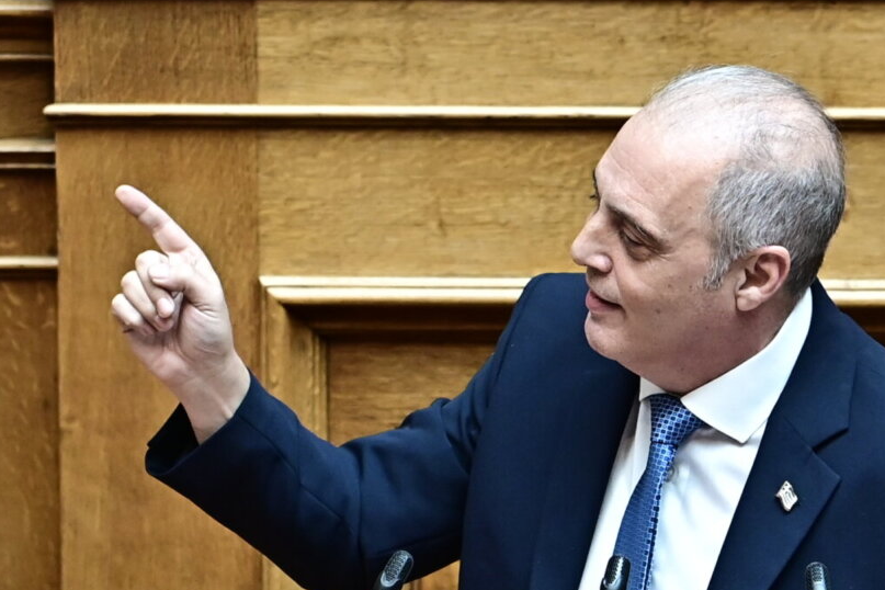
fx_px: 10963
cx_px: 599
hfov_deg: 4.6
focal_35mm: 446
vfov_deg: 3.1
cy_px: 405
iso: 1600
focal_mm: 200
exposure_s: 1/640
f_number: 3.2
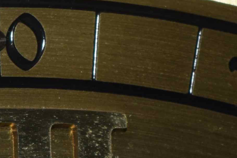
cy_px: 169
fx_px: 3570
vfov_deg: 2.5
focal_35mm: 542
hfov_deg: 3.8
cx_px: -76
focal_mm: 55
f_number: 8
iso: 100
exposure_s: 1/200
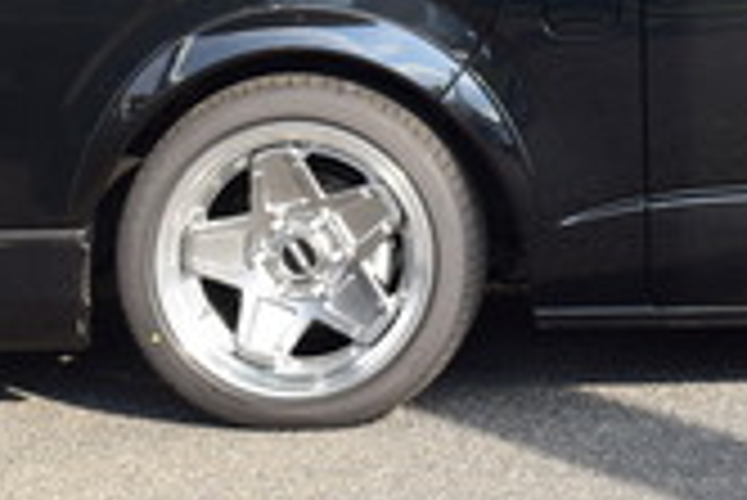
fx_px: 3593
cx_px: 976
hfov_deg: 11.6
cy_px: -182
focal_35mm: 173
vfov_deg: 7.8
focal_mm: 32
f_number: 10
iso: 400
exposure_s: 1/200
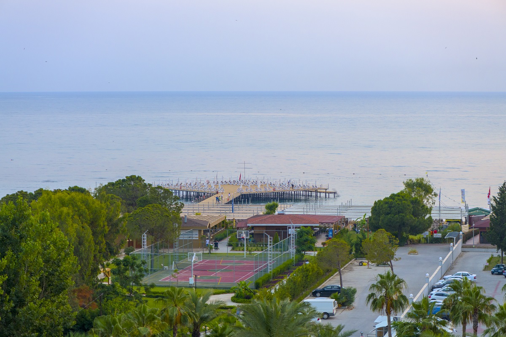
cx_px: 253
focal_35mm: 105
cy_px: 168
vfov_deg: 13.0
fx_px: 1476
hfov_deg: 19.5
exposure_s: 1/80
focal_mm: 105
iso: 1000
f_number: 5.6
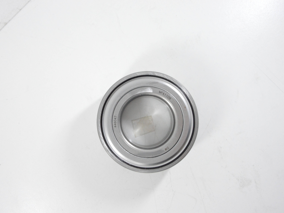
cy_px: 105
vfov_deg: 27.5
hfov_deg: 36.1
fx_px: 435
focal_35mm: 53
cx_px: 129
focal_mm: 32
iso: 3200
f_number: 8
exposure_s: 1/100
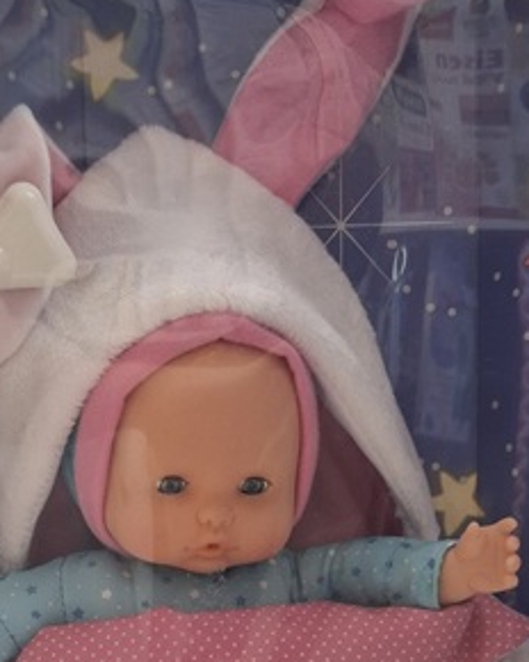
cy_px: 614
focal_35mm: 62
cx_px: 148
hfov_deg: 24.4
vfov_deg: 29.1
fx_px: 1213
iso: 200
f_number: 1.8
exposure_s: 1/100
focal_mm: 5.54
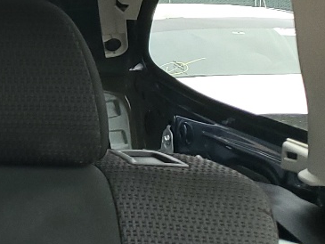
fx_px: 1071
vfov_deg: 13.0
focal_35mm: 114
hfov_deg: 13.9
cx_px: -369
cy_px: 105
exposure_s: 1/100
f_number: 1.5
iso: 61
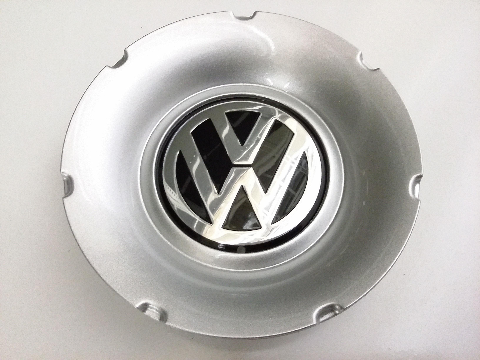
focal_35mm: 32
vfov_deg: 44.2
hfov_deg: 56.8
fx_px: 444
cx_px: 240
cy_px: 180
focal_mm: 3.4
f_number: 2.4
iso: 400
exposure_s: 1/15
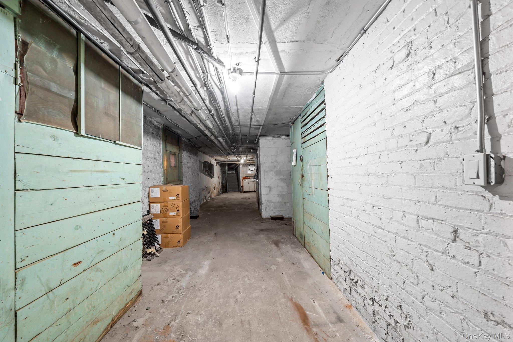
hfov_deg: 104.3
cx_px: 256
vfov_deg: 81.2
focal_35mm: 14
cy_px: 171
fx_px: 199
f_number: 10
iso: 320
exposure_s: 1
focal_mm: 14
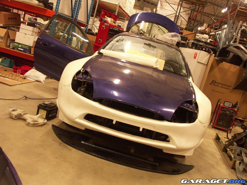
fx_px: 264
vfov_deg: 38.7
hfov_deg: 50.1
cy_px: 92
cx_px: 124
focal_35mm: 37
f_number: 2.8
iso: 125
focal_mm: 9.51
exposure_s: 1/10
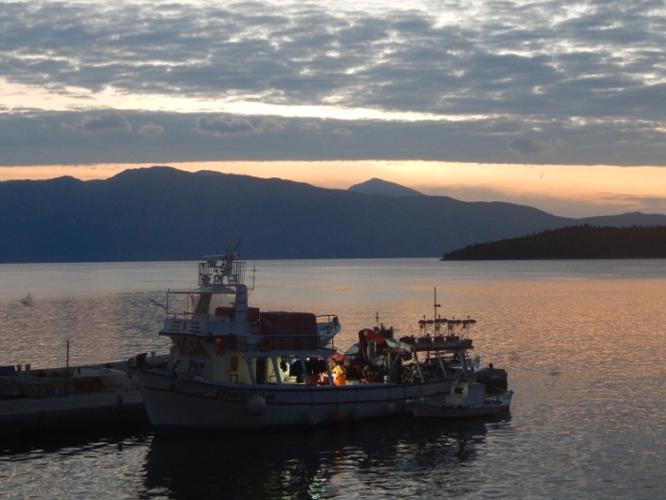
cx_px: 380
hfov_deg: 27.7
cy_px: 201
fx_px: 1347
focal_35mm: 70
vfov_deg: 21.0
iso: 200
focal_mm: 8.6
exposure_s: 1/13
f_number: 3.7
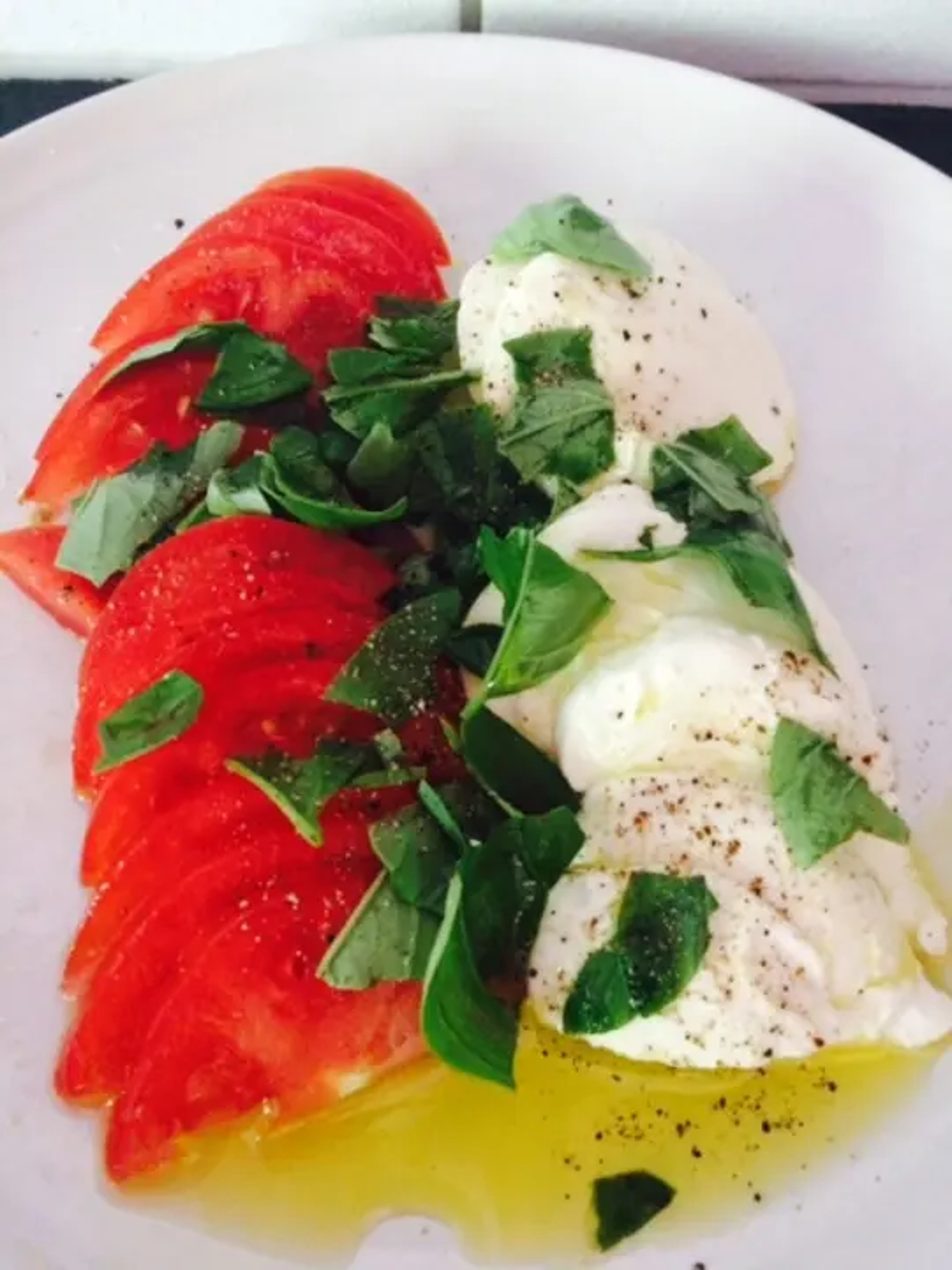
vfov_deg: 61.7
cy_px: 635
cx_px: 476
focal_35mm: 29
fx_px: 1063
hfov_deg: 48.2
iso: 400
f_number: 2.2
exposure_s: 1/15
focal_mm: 4.15
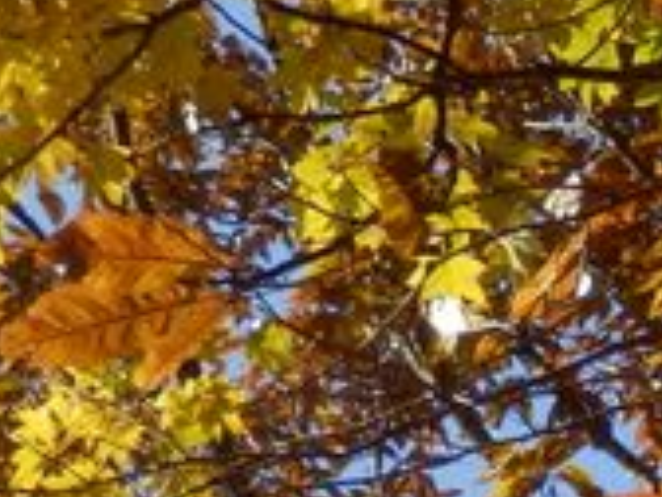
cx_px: 1490
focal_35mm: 419
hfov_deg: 4.6
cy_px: 844
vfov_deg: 3.5
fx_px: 8013
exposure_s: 1/250
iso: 80
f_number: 5.1
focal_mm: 15.5
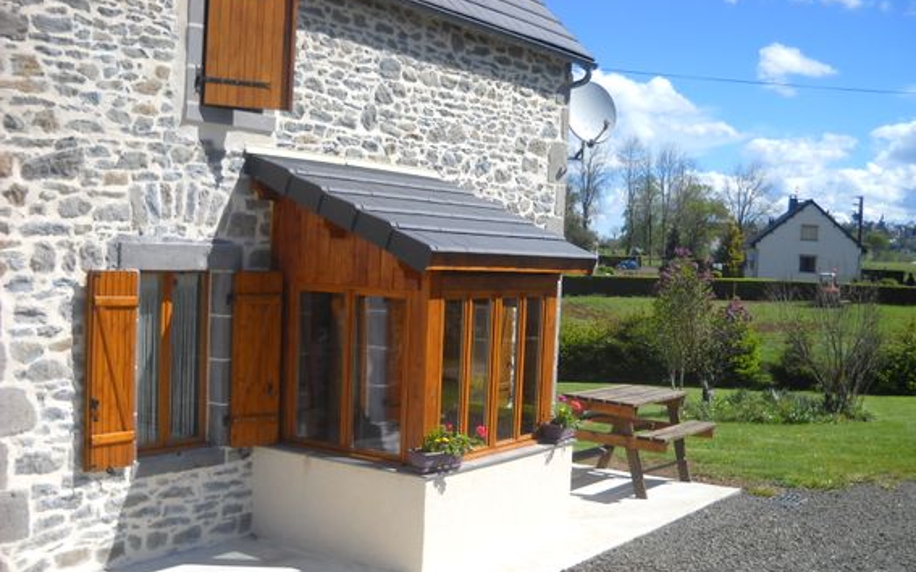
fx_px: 1148
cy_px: 346
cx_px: 483
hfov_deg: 43.5
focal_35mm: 46
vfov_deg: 27.9
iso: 64
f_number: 5.5
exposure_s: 1/250
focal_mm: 6.72
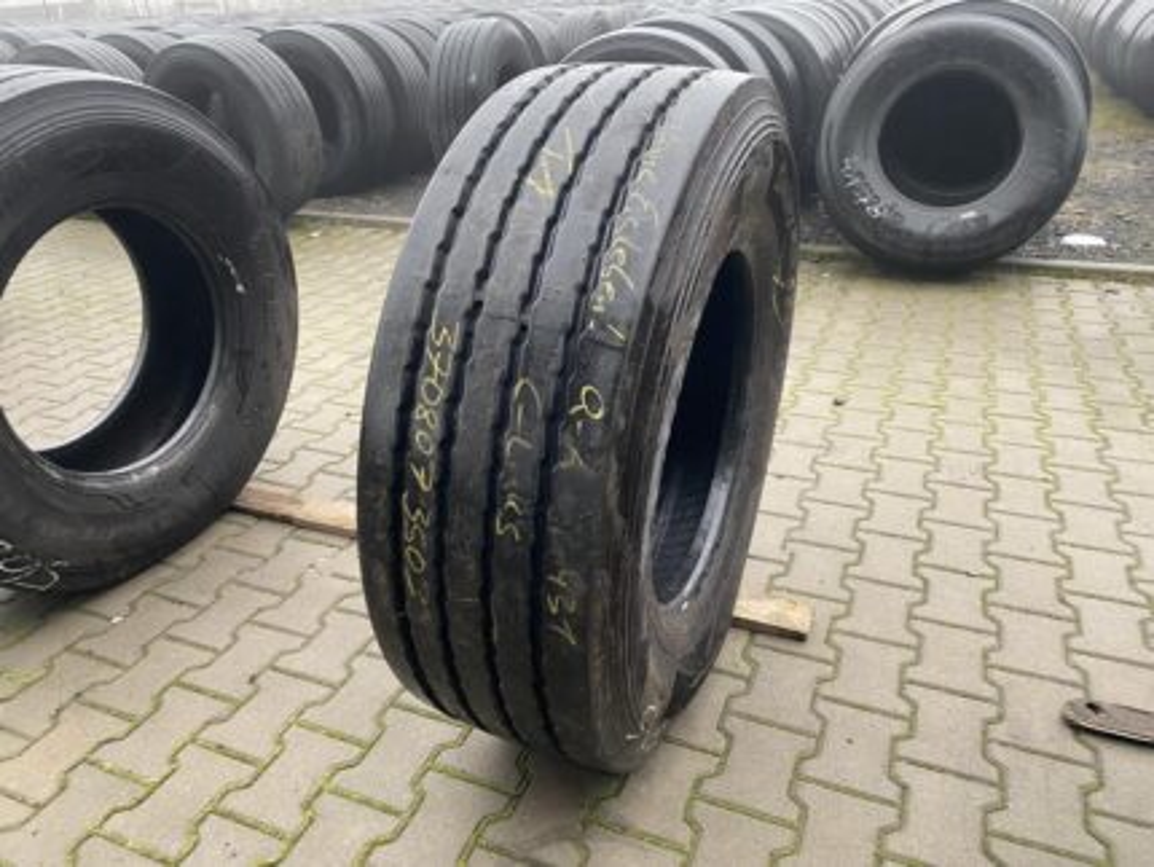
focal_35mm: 26
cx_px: 577
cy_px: 434
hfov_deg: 67.3
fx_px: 867
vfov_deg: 53.1
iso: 125
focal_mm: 4.25
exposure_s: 1/99
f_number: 1.8
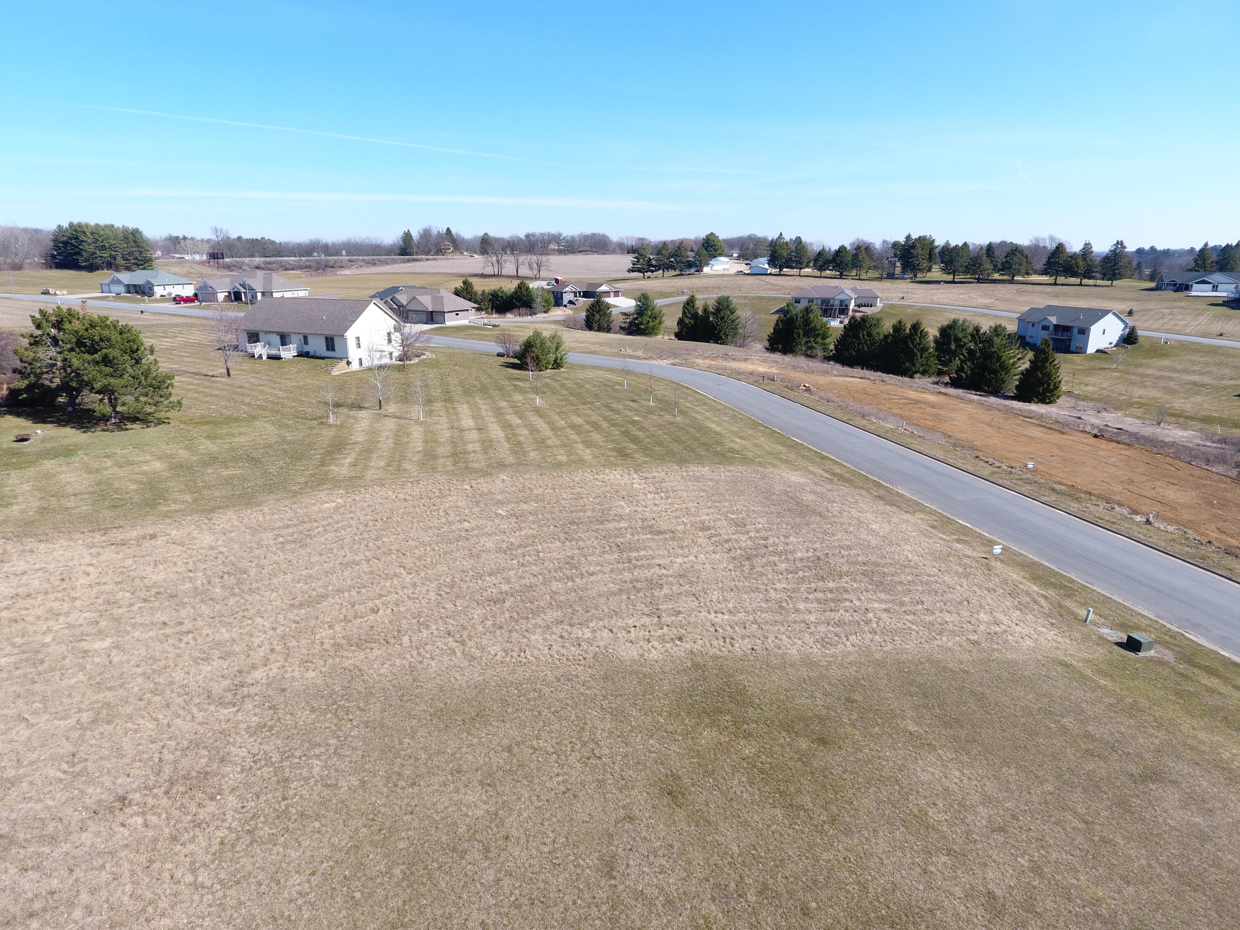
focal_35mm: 20
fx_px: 716
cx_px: 620
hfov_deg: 81.7
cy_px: 465
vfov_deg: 66.0
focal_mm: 3.61
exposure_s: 1/568
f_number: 2.8
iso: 100
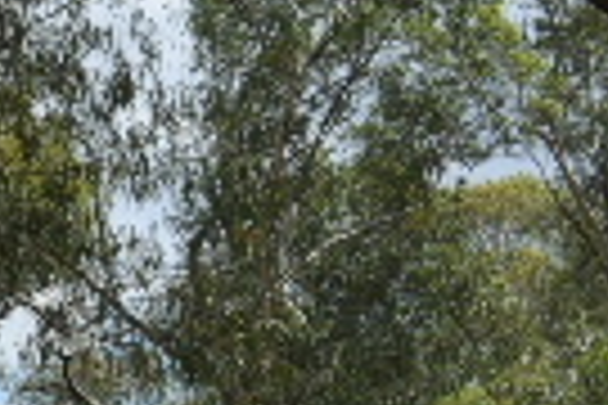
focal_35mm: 173
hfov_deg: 10.7
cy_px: 864
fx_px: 2922
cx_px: -694
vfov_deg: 7.6
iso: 200
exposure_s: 1/160
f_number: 13
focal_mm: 26
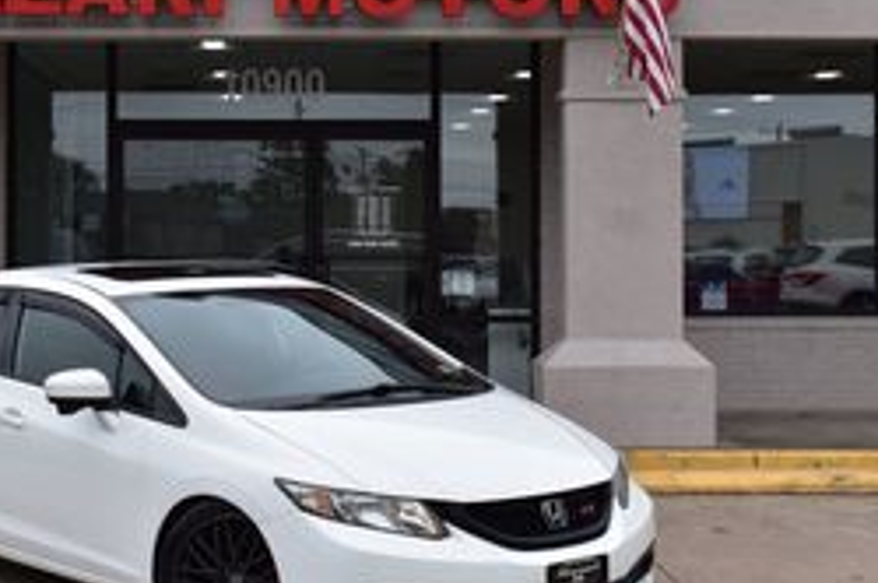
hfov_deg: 28.0
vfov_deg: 18.9
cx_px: 302
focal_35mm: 72
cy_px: 242
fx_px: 1754
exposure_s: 1/320
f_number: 11
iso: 400
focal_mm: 30
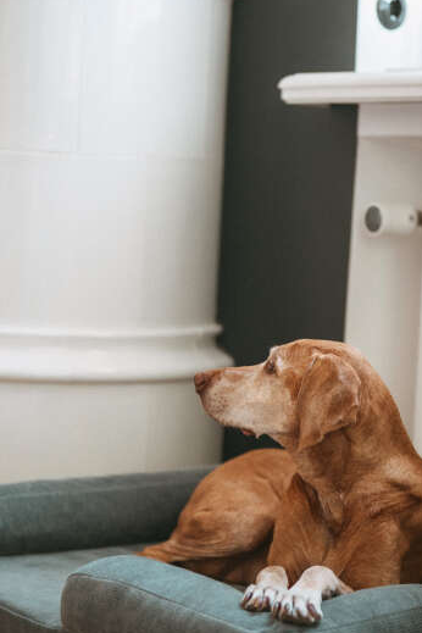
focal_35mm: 104
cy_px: 293
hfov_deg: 13.2
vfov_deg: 19.6
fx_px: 1829
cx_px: 215
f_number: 1.6
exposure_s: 1/160
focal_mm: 50
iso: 1000
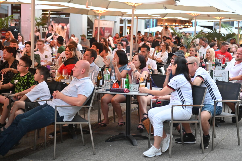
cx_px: 121
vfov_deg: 19.4
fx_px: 470
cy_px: 80
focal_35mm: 70
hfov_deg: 28.9
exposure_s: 1/125
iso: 4500
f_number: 2.8
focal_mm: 70
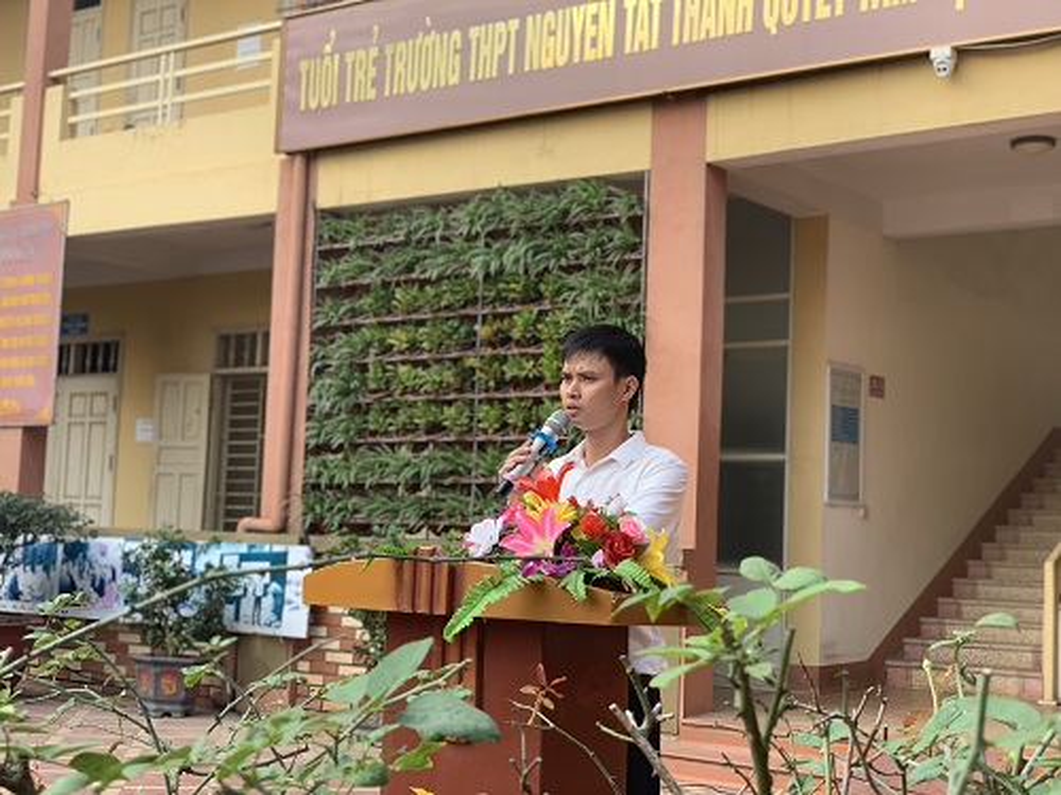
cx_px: 530
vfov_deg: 28.0
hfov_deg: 36.8
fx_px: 1594
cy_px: 398
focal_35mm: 52
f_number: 2.4
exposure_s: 1/122
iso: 20
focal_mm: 6
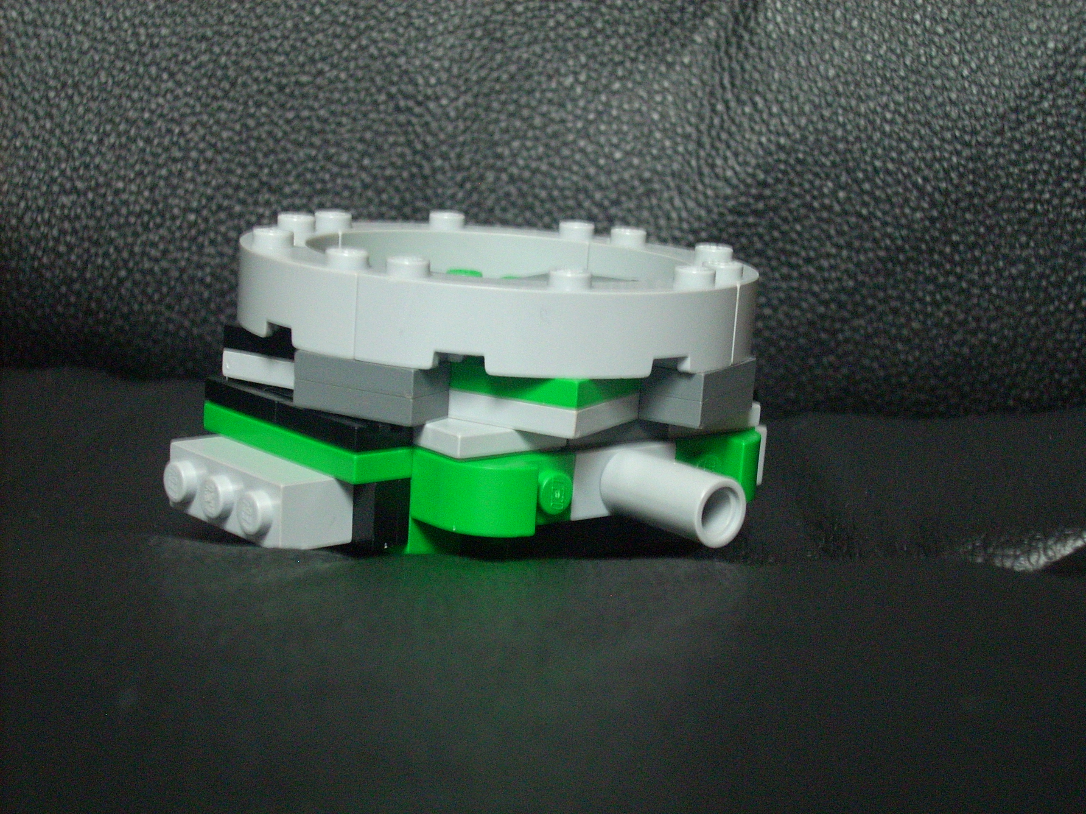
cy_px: 407
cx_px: 543
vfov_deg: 22.6
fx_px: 2039
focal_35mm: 65
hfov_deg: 29.8
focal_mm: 10.7
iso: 295
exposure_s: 1/4
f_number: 3.8
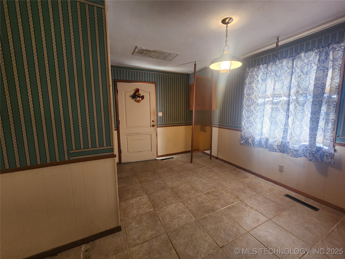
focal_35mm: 13
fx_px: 130
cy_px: 130
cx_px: 172
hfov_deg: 106.2
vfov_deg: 89.9
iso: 400
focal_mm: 2.2
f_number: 2.2
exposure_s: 1/60
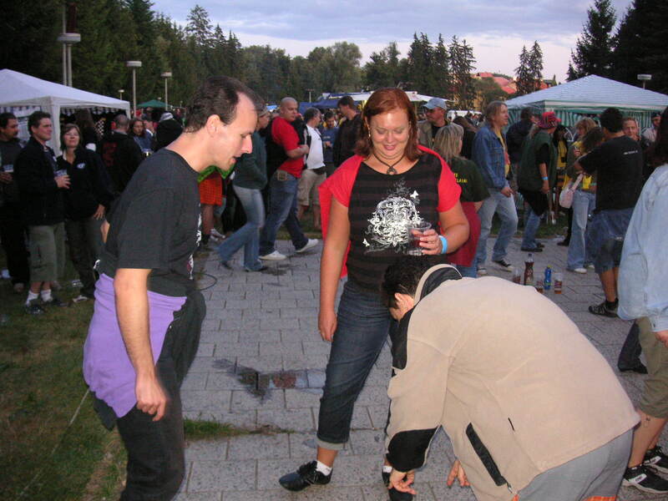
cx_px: 334
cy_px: 250
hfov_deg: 50.1
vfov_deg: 38.7
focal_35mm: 37
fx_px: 714
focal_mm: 6.1
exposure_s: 1/45
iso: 160
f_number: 2.8
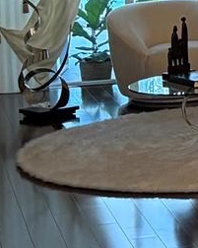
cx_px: 626
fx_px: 1093
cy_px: 5
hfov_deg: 8.4
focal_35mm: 149
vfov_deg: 12.8
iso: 320
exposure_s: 1/60
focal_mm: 6.76
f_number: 1.78
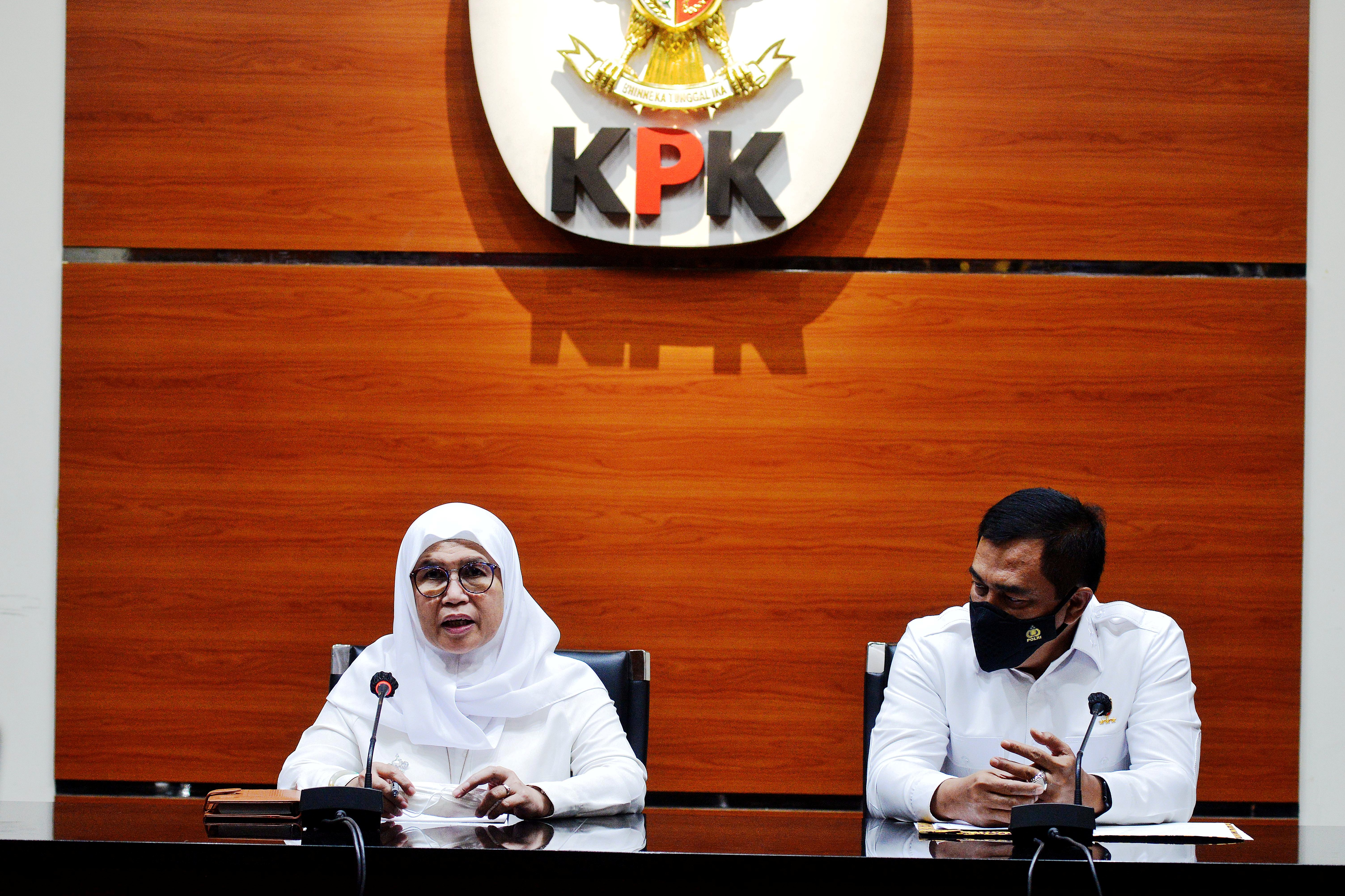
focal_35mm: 112
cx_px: 672
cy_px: 448
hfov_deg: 18.3
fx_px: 4184
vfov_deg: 12.2
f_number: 4.5
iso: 4000
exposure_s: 1/125
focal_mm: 112
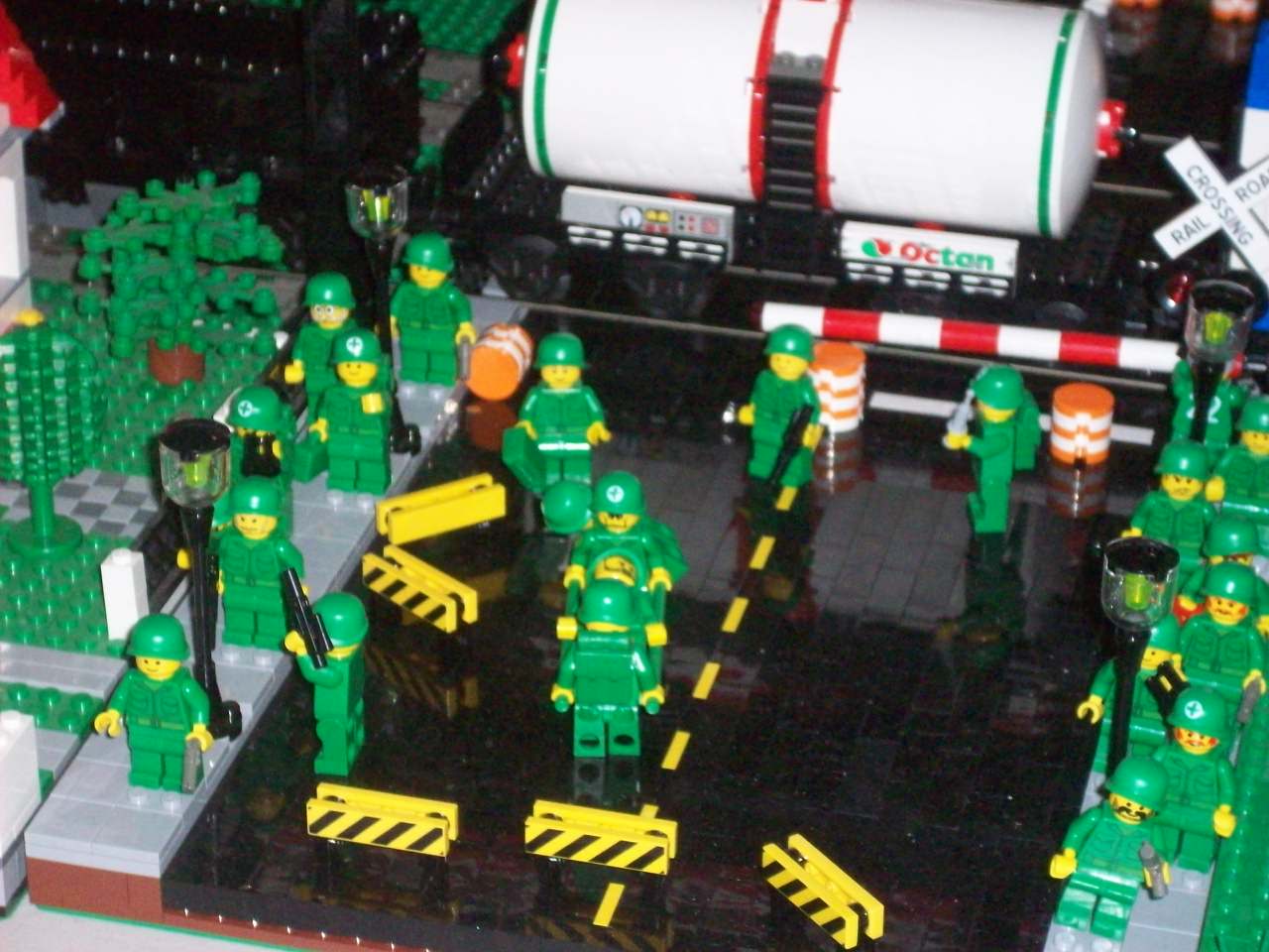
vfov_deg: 13.3
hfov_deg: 17.7
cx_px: 634
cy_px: 476
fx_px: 4069
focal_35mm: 111
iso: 400
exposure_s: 1/257
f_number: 5.2
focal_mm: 18.6
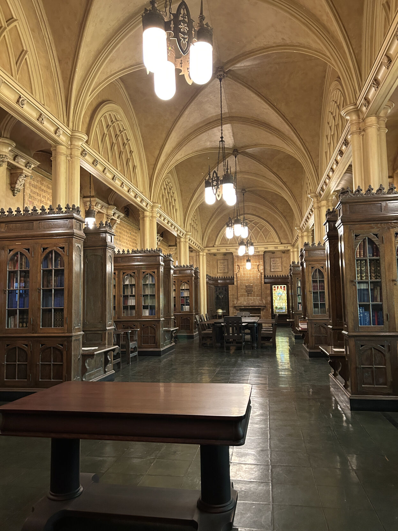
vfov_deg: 67.3
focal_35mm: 26
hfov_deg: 53.1
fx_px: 399
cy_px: 266
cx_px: 199
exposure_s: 1/40
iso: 400
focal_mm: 5.7
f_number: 1.5
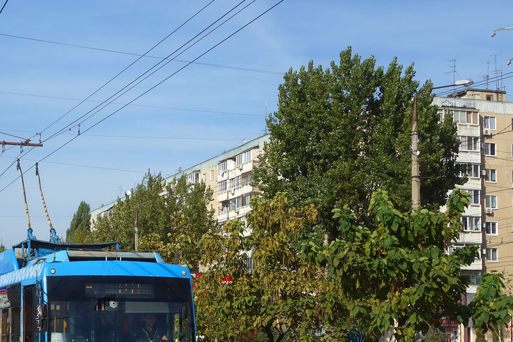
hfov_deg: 32.8
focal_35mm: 60
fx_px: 855
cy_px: 243
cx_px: 135
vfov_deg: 22.5
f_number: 8
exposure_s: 1/500
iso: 125
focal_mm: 14.75
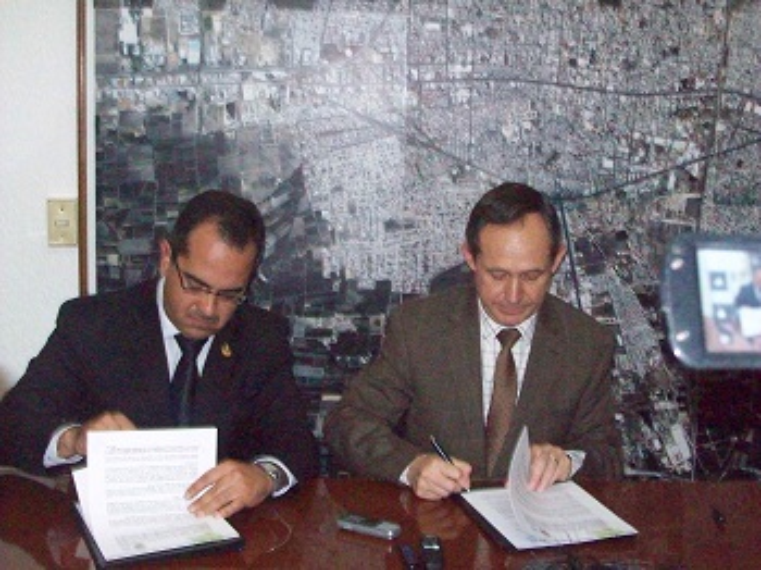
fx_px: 1230
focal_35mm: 56
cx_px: 380
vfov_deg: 26.1
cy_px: 285
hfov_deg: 34.4
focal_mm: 9.4
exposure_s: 1/84.5
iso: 800
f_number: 3.4
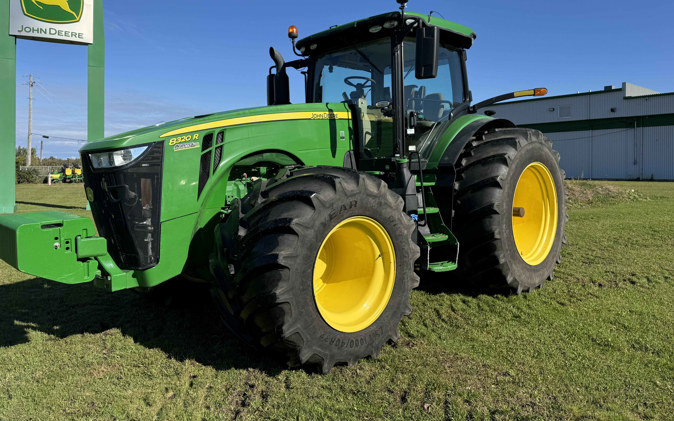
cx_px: 335
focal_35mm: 26
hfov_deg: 70.4
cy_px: 169
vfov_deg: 47.3
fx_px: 478
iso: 80
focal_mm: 6.76
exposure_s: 1/4310
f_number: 1.78
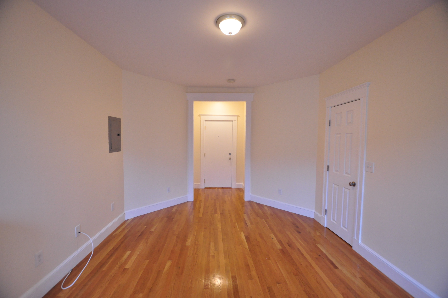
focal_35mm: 15
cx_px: 224
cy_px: 149
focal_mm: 10
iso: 1000
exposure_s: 1/100
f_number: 4
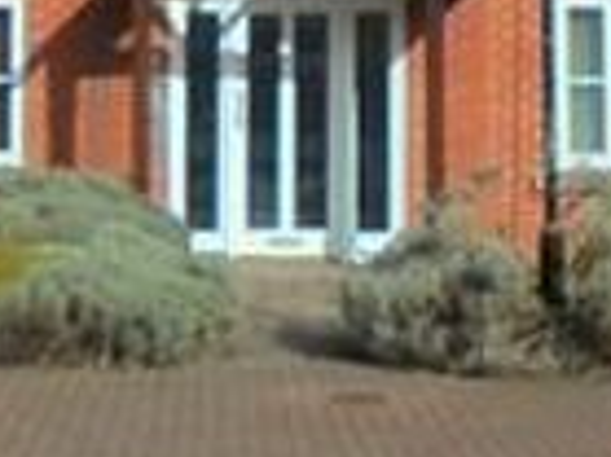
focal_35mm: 131
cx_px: 176
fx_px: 2310
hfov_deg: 15.0
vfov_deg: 10.9
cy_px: -235
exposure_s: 1/125
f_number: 11.5
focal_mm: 4.6
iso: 100
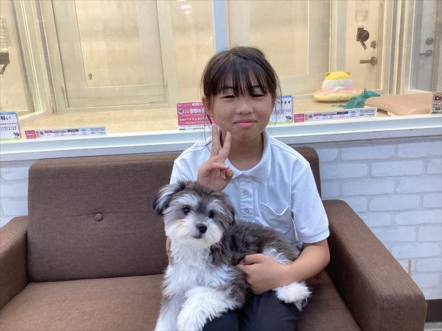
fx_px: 396
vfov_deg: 45.4
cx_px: 221
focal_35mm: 31
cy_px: 166
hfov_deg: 58.4
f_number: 2.4
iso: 80
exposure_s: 1/60
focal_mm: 3.3
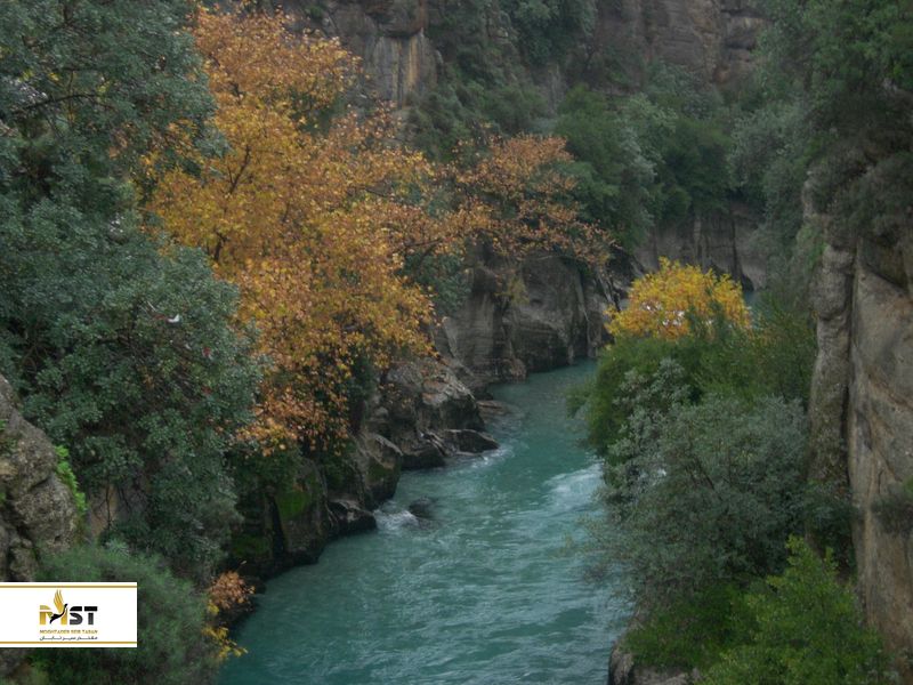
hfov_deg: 23.8
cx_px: 456
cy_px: 342
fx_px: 2163
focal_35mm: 82
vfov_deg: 18.0
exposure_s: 1/29.3
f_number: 4
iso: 200
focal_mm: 17
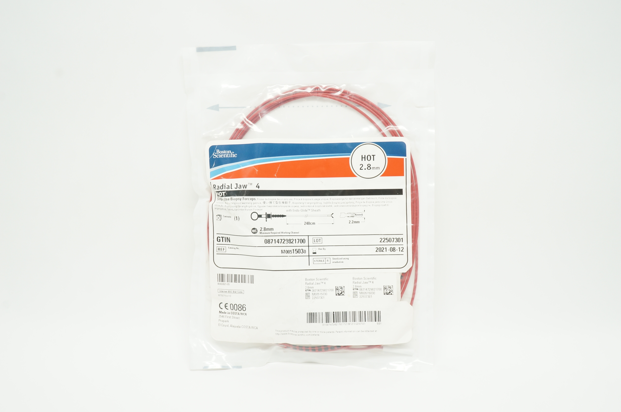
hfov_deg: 55.2
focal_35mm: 34
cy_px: 206
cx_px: 310
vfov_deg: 38.3
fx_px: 594
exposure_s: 1/15
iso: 400
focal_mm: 23
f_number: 11
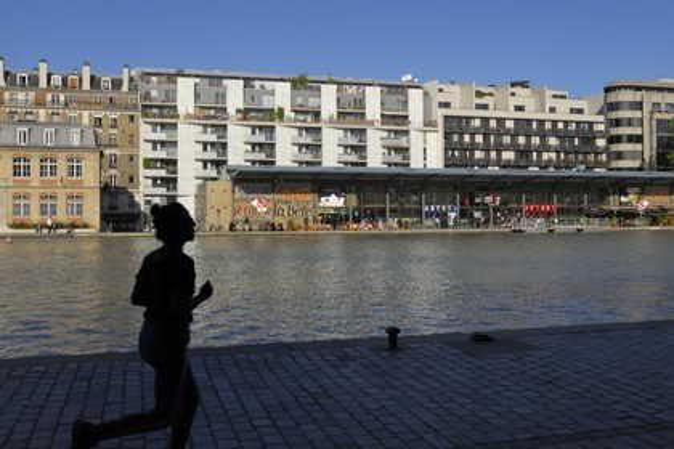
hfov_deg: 53.1
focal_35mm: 36
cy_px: 224
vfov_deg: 36.9
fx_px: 674
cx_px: 337
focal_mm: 24
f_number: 8
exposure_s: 1/500
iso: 100
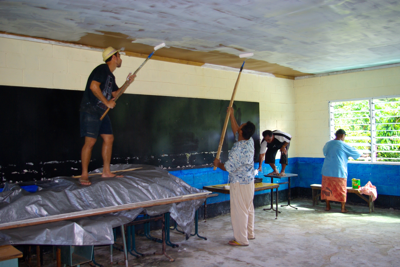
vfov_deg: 38.5
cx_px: 200
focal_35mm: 34
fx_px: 384
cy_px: 134
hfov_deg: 55.0
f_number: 4
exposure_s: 1/45
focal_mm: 23
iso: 200
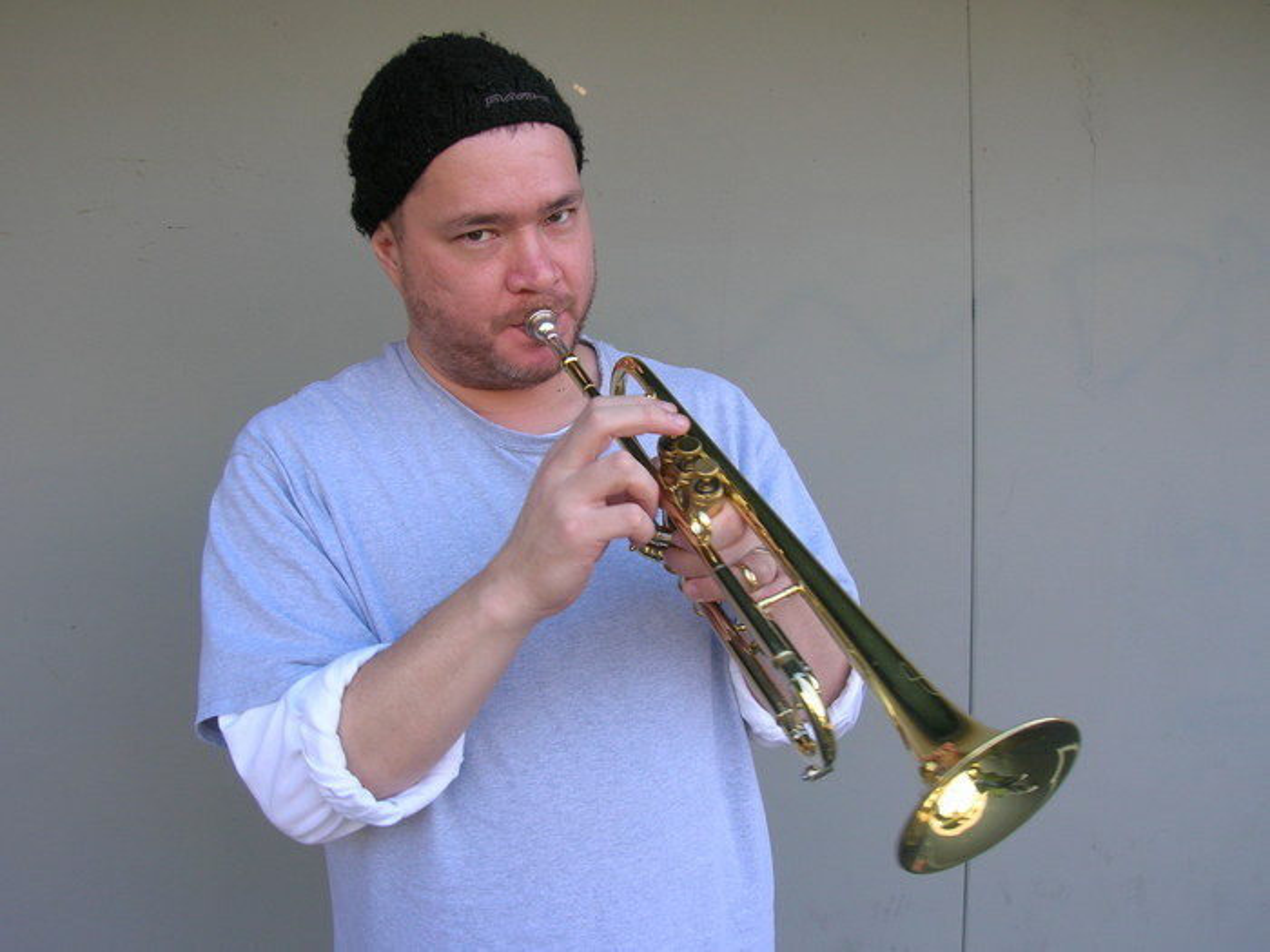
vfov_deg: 41.8
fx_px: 1247
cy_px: 476
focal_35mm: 34
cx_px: 635
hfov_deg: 54.0
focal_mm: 5.7
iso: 50
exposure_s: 1/29.2
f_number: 4.9
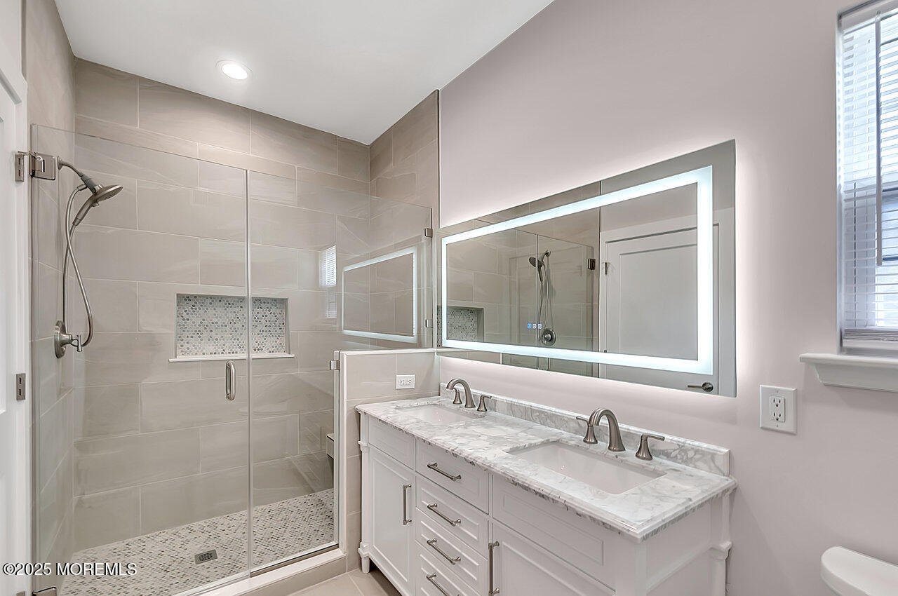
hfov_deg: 100.5
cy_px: 298
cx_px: 449
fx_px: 374
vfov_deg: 77.2
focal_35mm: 15
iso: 200
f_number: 6.3
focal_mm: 10
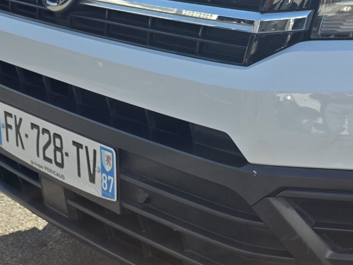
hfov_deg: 30.0
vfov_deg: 23.3
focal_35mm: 63
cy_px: 149
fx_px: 642
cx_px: 285
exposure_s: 1/3483
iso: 80
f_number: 1.7
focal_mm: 6.25
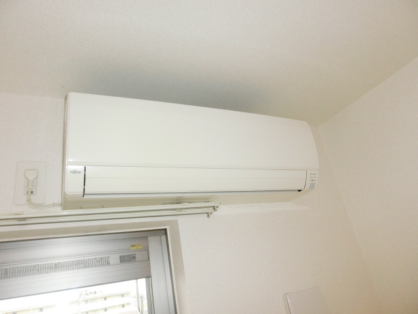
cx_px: 209
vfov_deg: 56.8
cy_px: 157
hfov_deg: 71.6
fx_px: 290
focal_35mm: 24
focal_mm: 4.24
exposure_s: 1/100
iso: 400
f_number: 3
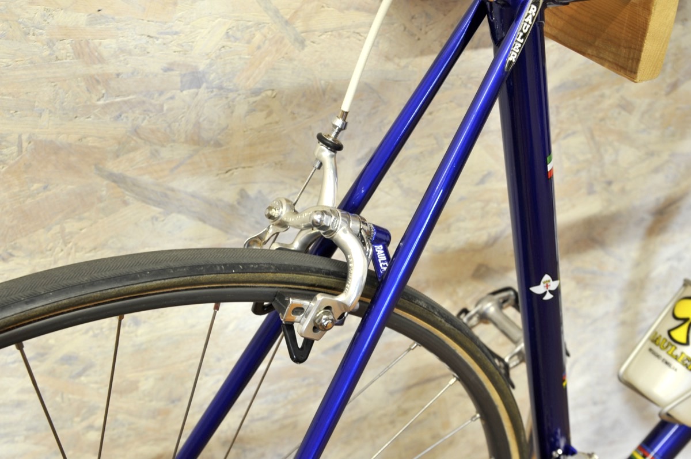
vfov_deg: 26.9
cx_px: 346
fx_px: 959
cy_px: 230
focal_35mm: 50
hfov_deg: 39.6
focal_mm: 50
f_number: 11
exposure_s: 1/2
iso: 800
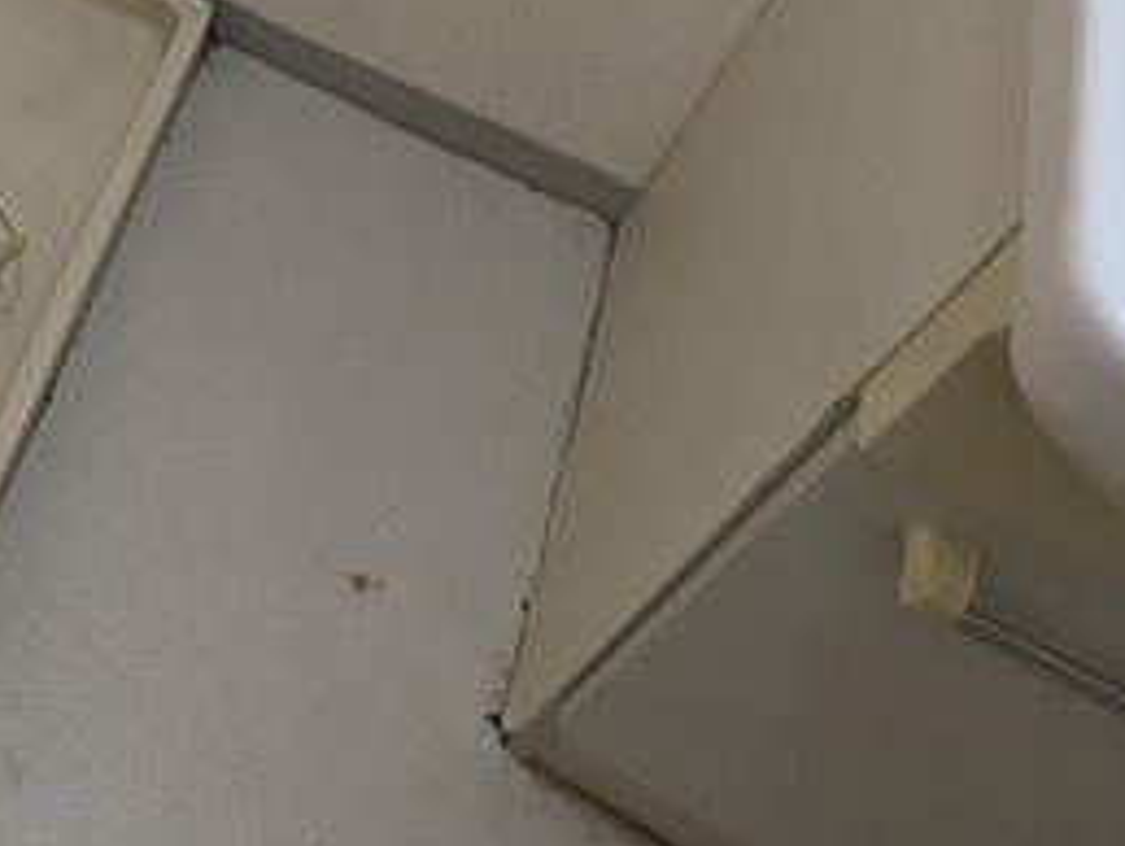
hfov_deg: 31.0
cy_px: -471
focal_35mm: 52
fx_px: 1692
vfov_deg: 22.3
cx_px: -225
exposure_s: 1/120
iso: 788
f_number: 2.2
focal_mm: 1.83
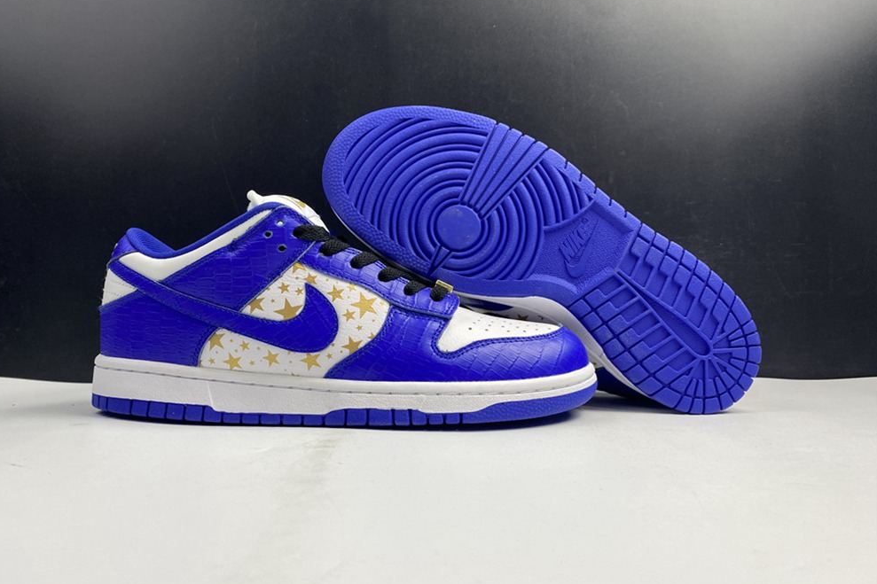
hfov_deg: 65.5
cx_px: 429
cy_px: 313
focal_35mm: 28
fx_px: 682
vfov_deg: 46.4
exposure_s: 1/100
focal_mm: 4.25
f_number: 1.8
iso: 50
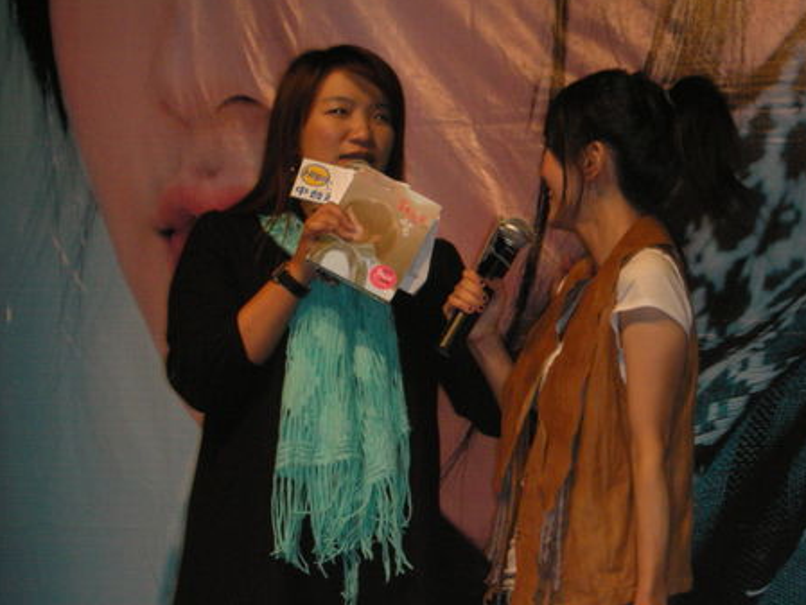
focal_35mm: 115
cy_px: 336
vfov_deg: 12.9
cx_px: 533
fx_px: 2678
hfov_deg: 17.1
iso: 200
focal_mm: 14.3
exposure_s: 1/120
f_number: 4.8
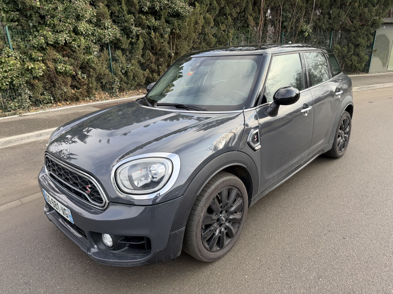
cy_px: 147
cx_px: 196
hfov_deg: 71.6
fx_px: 272
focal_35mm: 24
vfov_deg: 56.8
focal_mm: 6.76
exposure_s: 1/979
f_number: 1.78
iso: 100
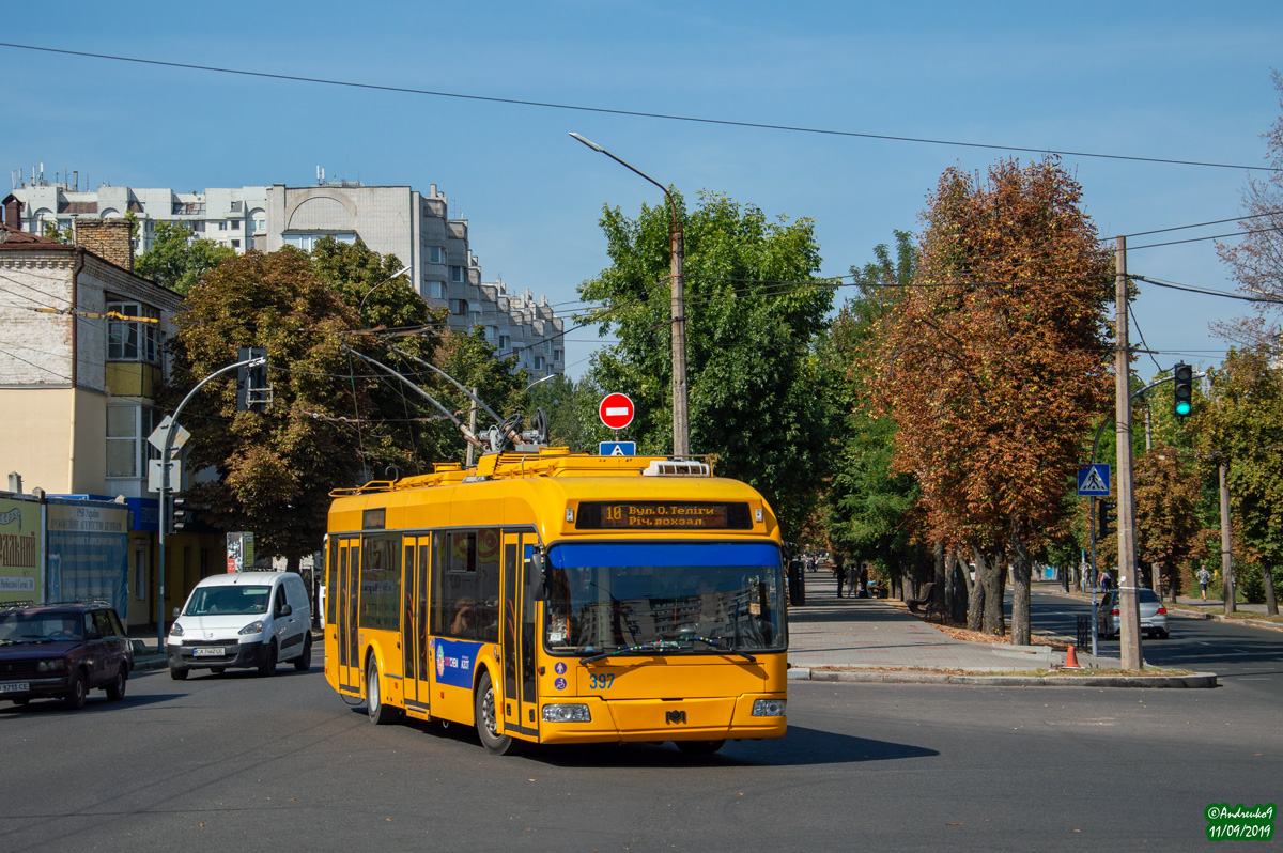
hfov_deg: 28.1
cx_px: 642
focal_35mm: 72
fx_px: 2564
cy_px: 426
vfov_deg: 18.9
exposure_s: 1/800
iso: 100
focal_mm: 48
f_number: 8
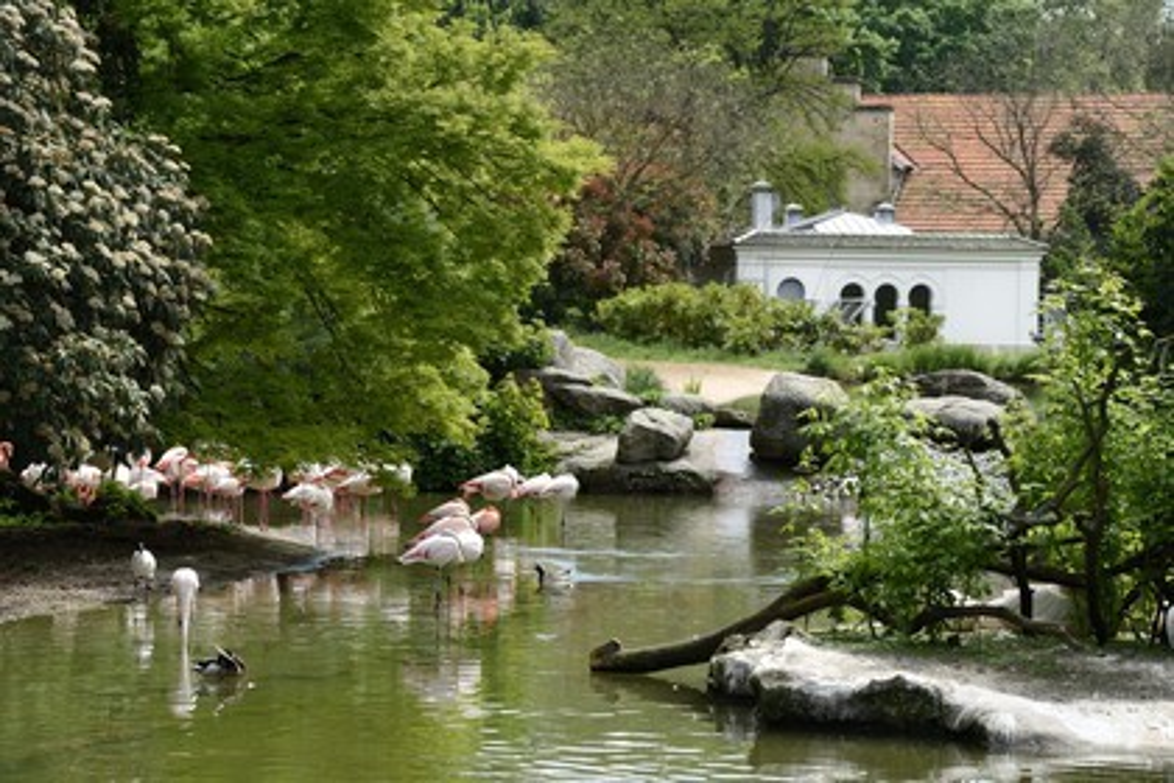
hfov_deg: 16.4
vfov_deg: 11.0
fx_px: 4076
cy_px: 392
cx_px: 587
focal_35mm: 125
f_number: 10
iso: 200
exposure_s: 1/200
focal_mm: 125
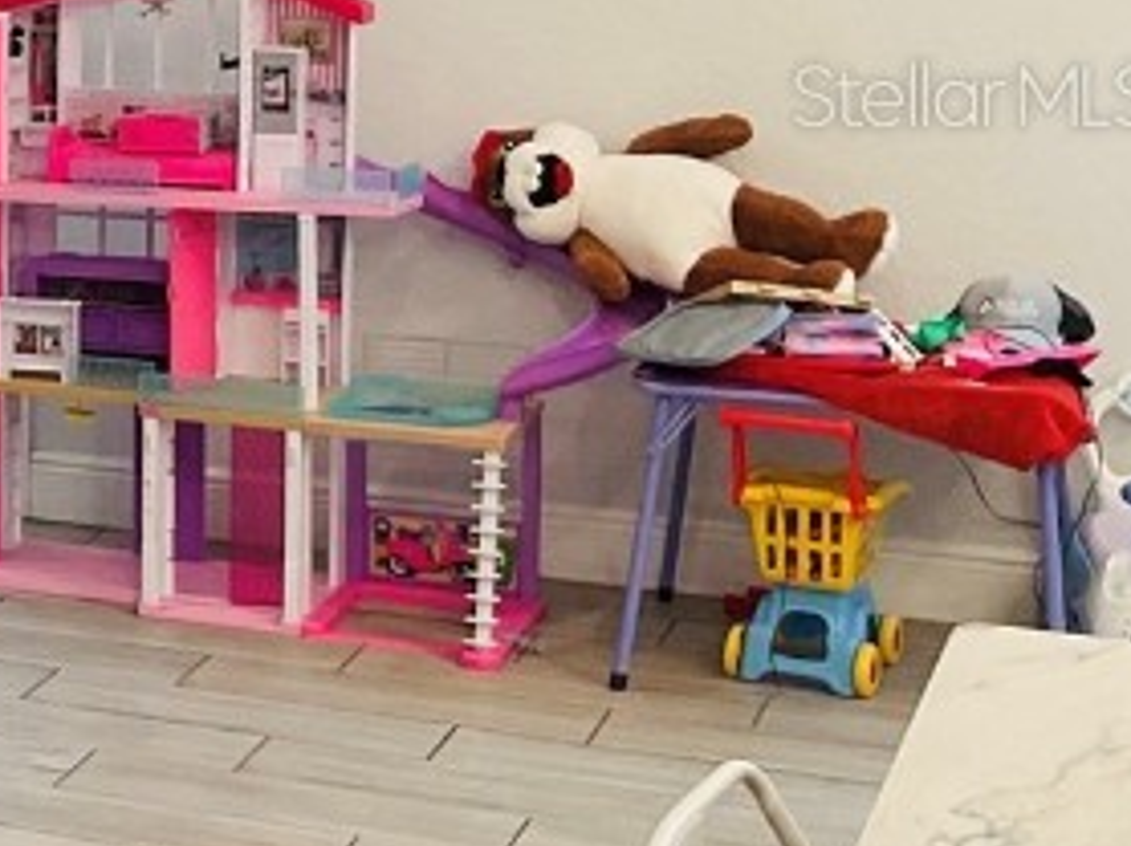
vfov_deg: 13.7
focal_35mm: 107
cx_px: -907
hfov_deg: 15.7
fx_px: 3493
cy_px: 94
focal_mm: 3
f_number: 1.8
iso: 80
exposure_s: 1/60
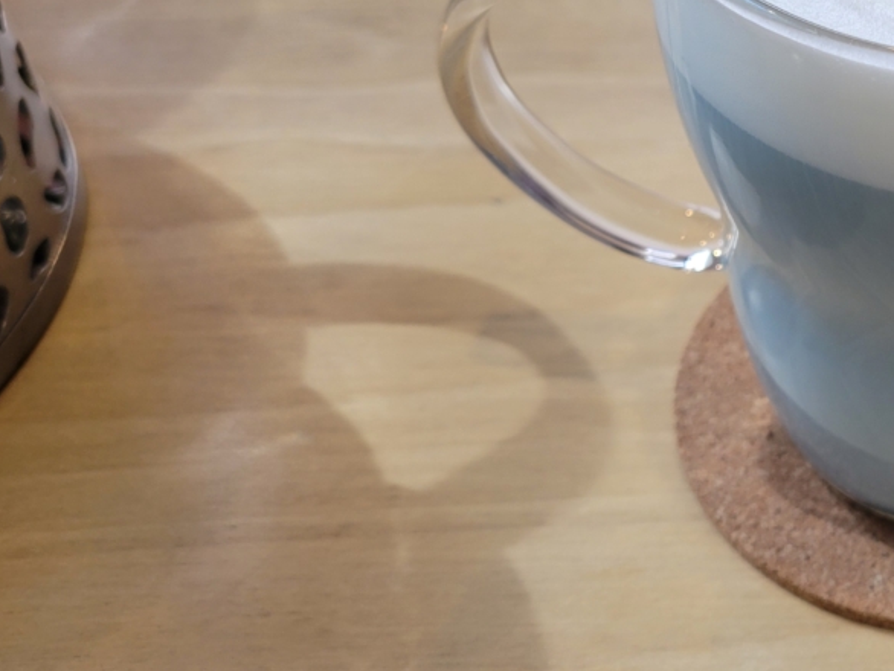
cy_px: 235
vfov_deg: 25.6
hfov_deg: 31.0
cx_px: 922
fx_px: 1473
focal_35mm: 57
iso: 80
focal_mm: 5.4
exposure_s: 1/100
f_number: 1.8
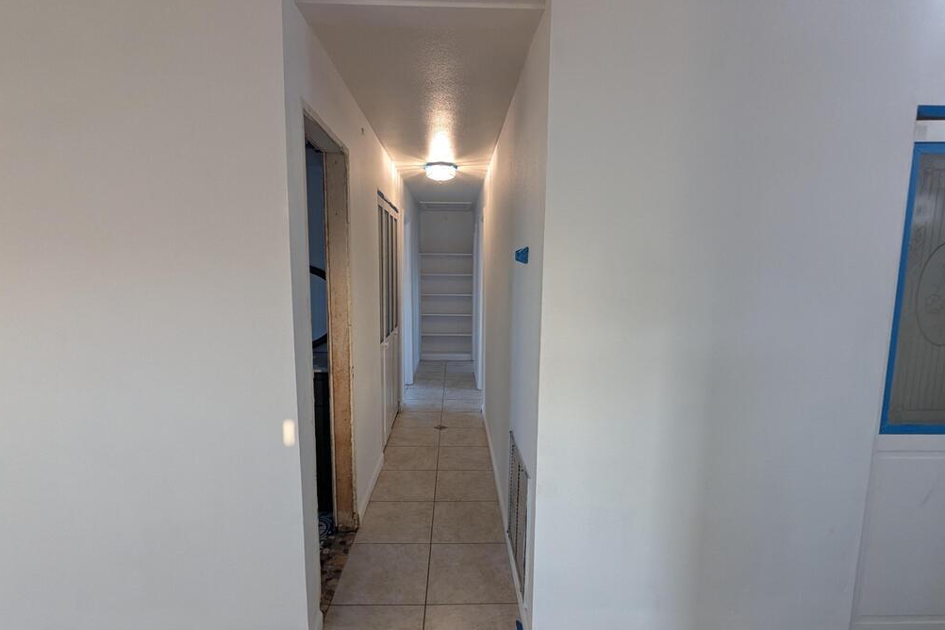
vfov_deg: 70.4
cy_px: 328
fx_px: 446
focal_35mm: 17
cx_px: 463
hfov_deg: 93.3
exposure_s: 1/40
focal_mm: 2.22
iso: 190
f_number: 2.2
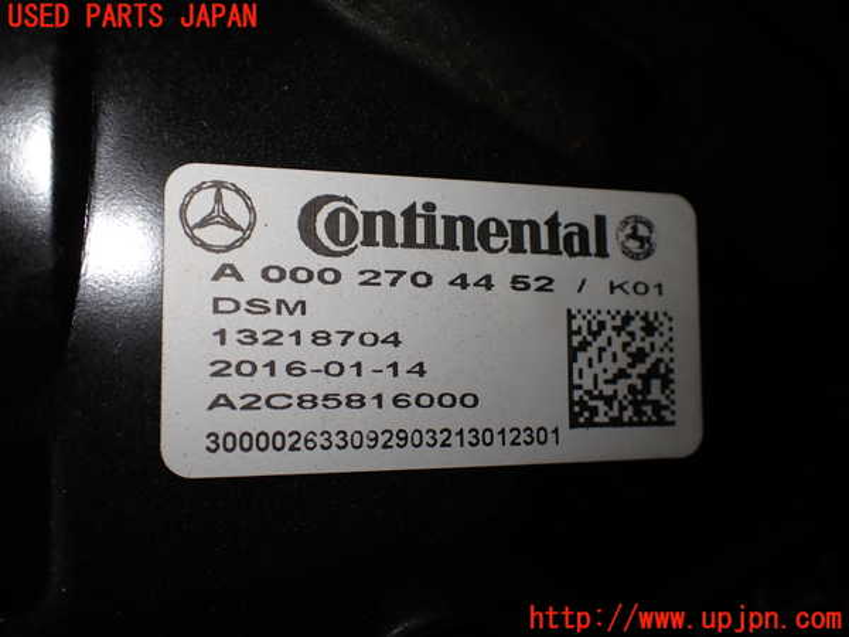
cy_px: 318
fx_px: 736
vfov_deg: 46.8
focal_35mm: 30
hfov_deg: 60.0
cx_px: 424
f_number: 2.3
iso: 100
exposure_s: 1/200
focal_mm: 5.4
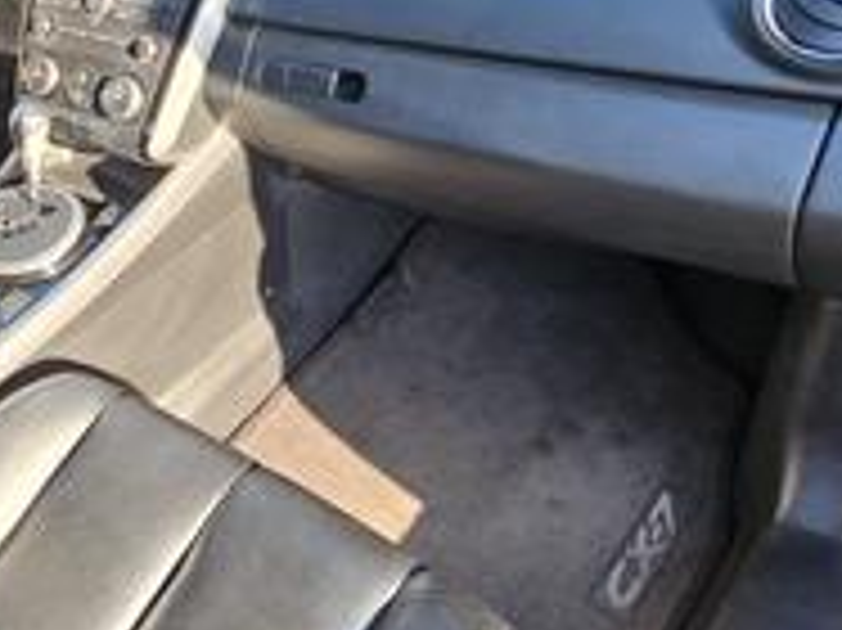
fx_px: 851
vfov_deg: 39.1
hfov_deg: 42.1
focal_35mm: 35
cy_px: 126
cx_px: -77
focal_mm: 2.2
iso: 100
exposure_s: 1/207
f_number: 2.2
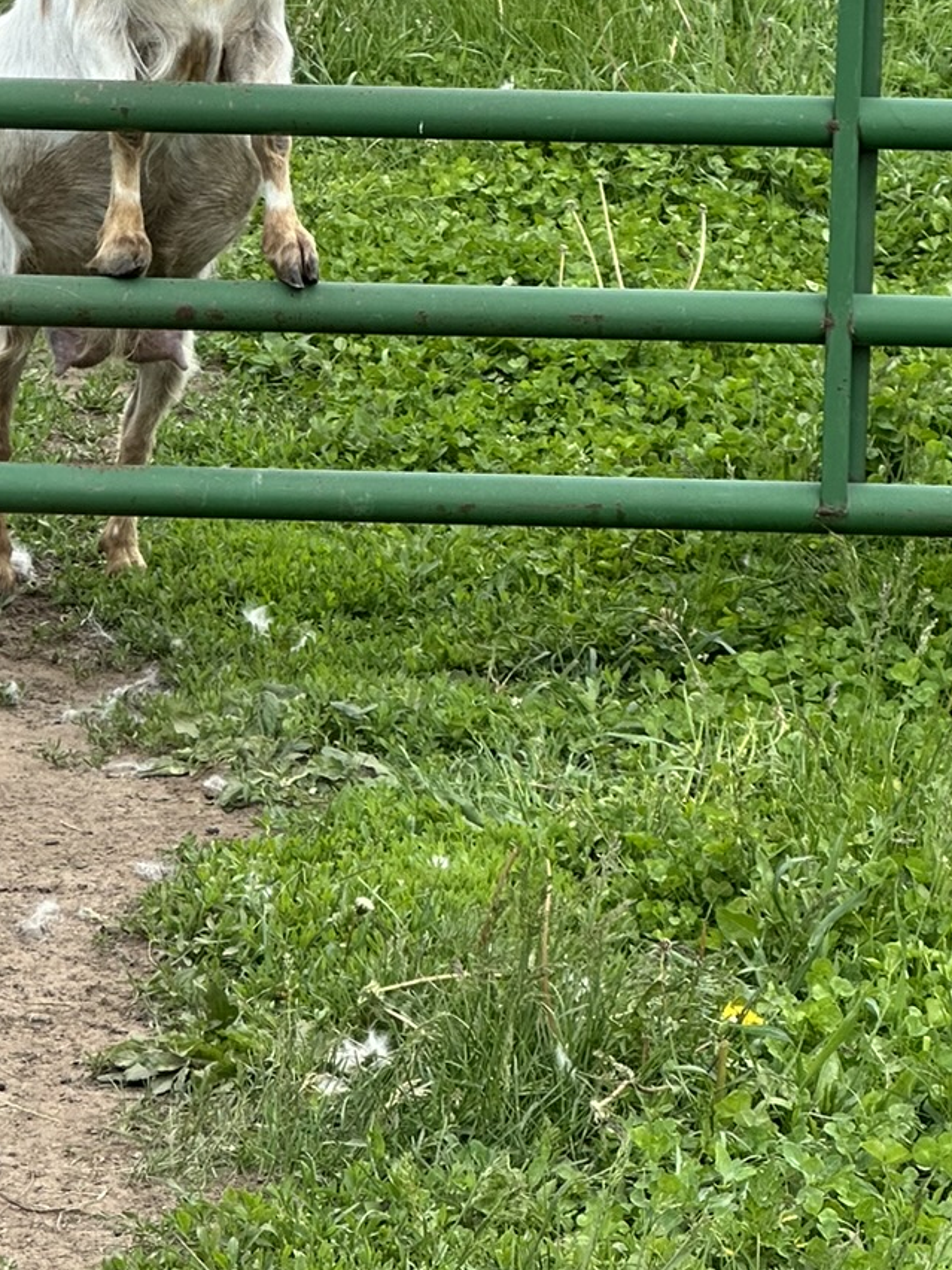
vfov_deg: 10.6
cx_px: -86
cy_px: 63
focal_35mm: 185
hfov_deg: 8.0
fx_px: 6784
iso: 32
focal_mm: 9
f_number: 2.8
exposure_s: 1/241
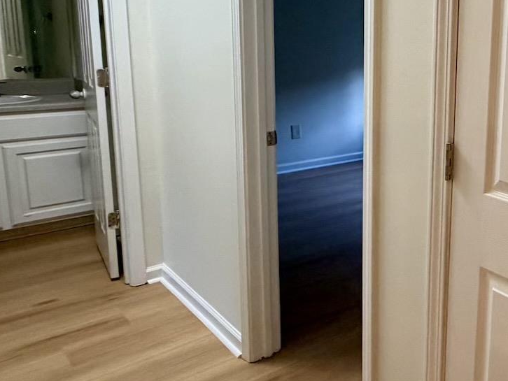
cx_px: 500
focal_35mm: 37
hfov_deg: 43.5
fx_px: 543
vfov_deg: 38.2
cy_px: 121
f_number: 2.2
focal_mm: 2.22
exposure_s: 1/60
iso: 400
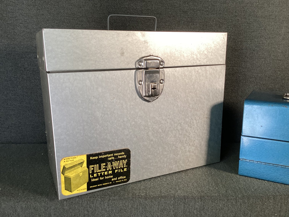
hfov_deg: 58.3
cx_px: 144
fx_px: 259
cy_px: 108
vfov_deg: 45.4
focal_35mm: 31
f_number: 2.4
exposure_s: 1/60
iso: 80
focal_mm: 3.3
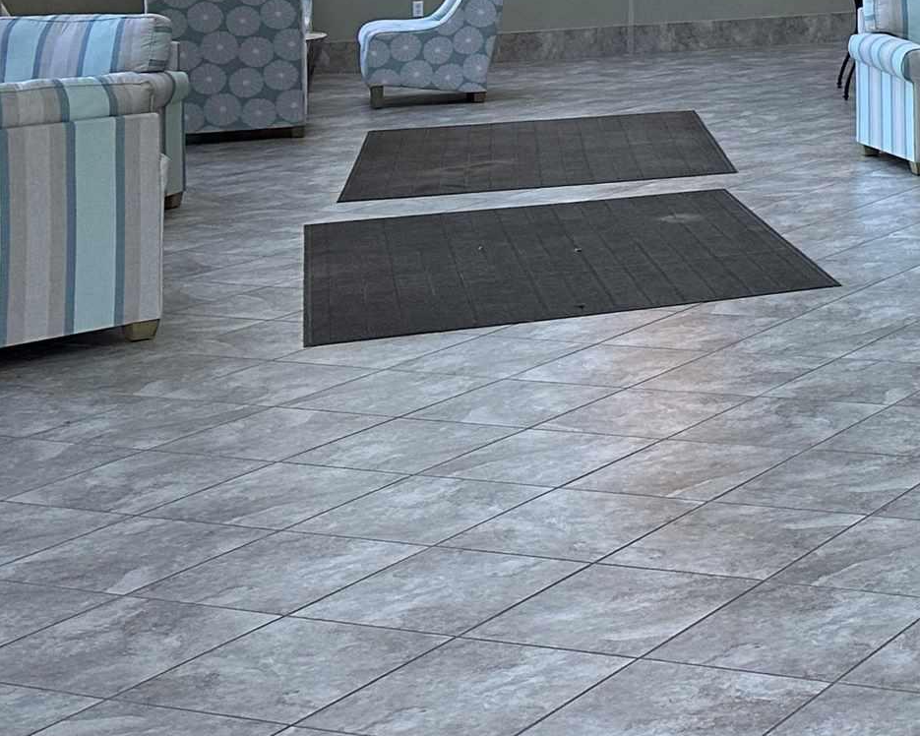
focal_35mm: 77
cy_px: -153
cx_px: 1306
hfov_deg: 21.5
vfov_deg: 18.8
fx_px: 2097
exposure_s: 1/120
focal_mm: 6.86
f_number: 1.78
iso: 125
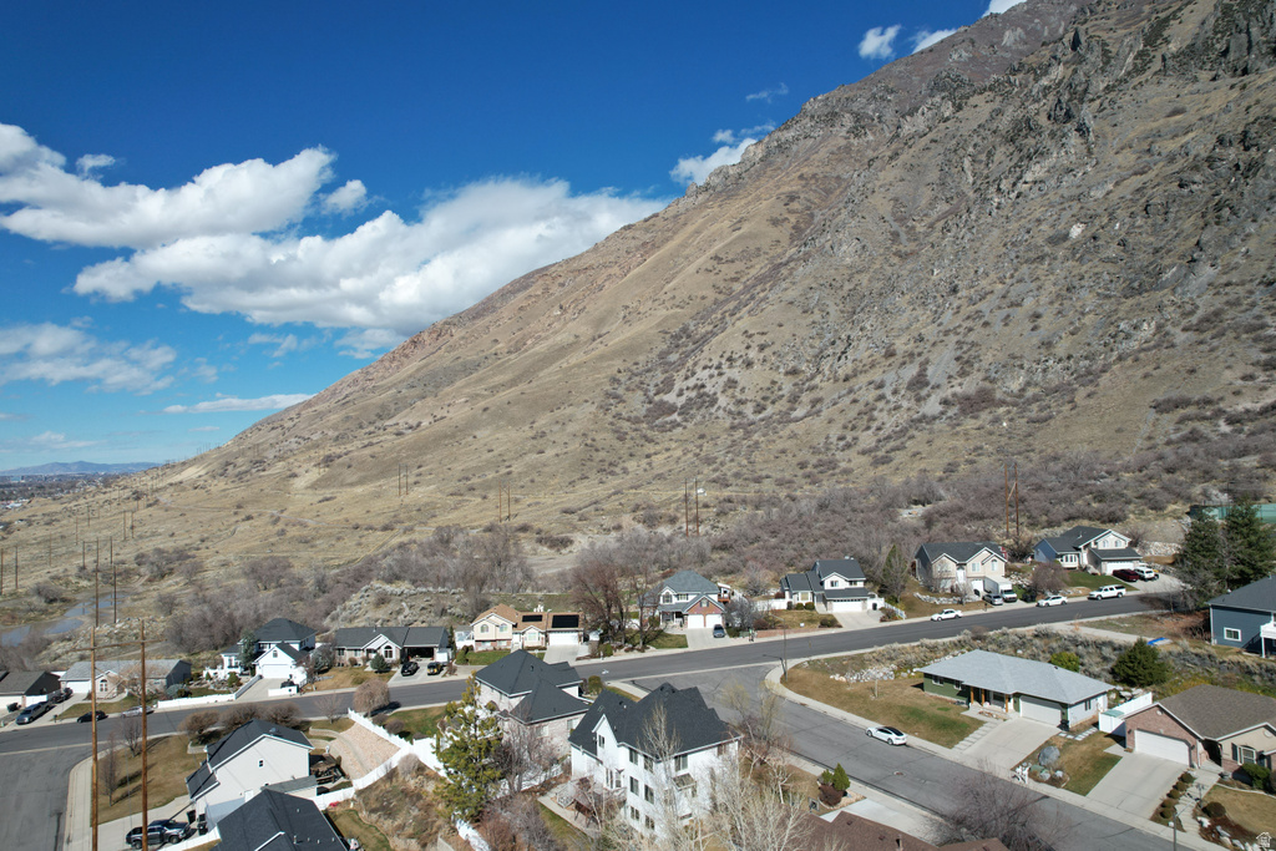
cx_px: 638
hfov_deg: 78.6
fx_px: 780
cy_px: 426
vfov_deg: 57.2
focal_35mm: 22
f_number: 2.8
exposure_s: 1/2500
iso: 110
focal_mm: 8.38
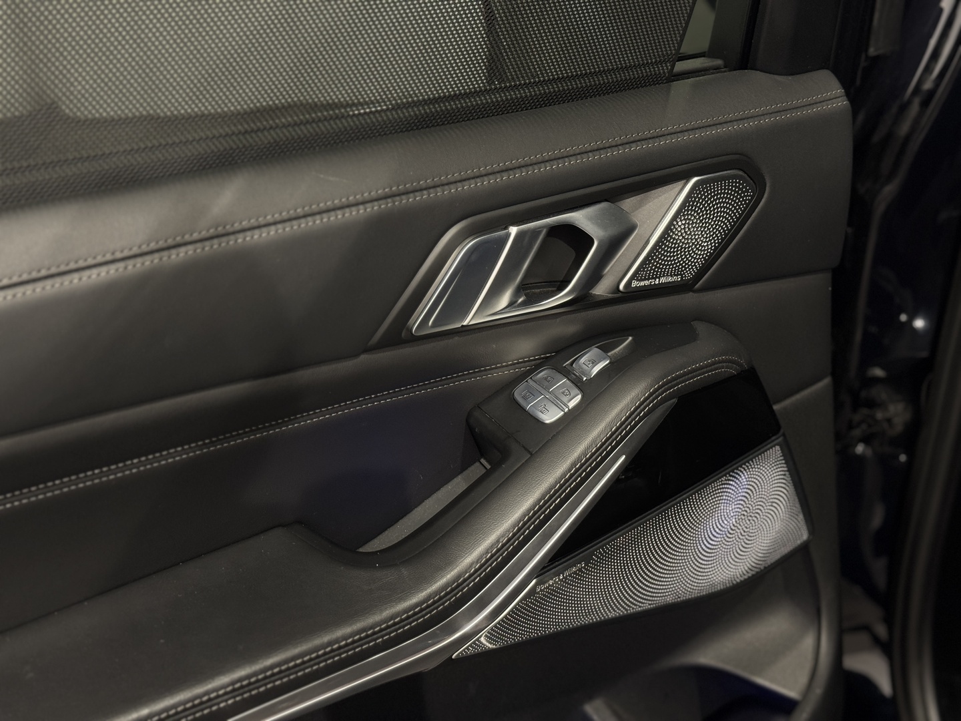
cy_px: 360
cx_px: 480
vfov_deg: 30.3
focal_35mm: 48
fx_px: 1333
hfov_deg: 39.7
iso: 200
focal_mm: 6.76
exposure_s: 1/33
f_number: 1.78
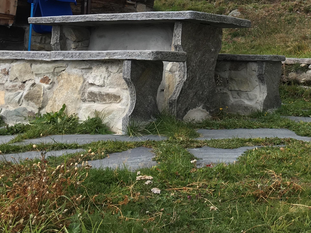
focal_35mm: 60
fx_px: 539
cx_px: 257
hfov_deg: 31.2
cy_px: -2
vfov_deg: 23.4
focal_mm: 4.15
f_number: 2.2
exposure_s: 1/587
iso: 25
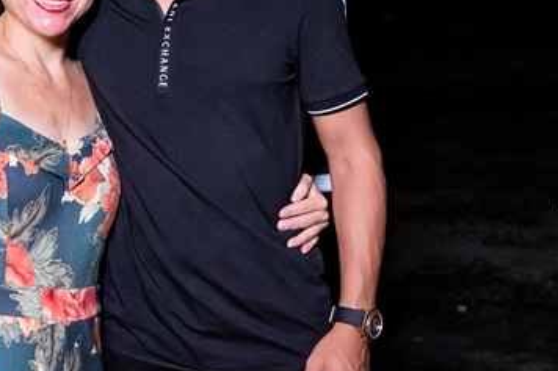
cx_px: 114
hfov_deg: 26.5
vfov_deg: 18.1
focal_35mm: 75
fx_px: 1162
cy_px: 97
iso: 2500
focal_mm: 24
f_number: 2.8
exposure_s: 1/400
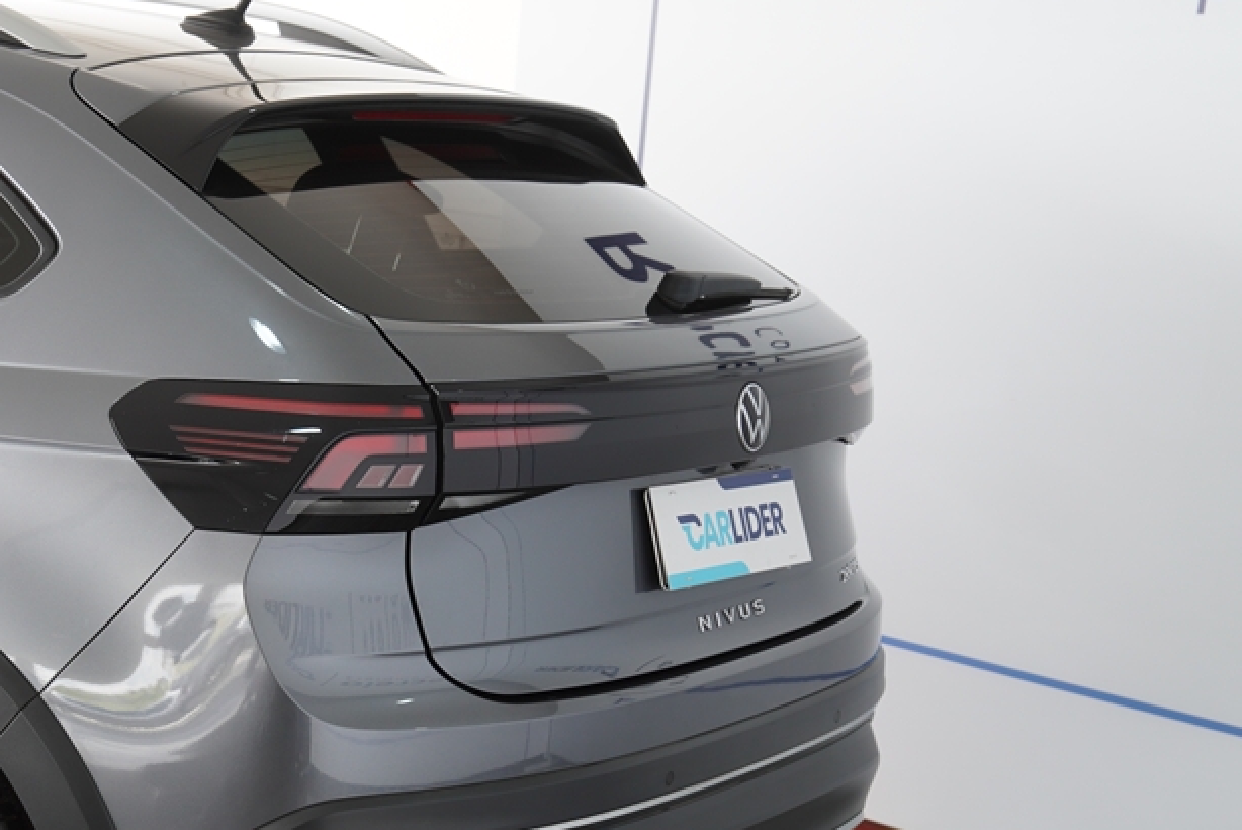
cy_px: 596
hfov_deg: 25.1
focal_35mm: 80
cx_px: 344
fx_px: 2761
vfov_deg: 17.0
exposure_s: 1/60
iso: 125
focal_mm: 32
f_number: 4
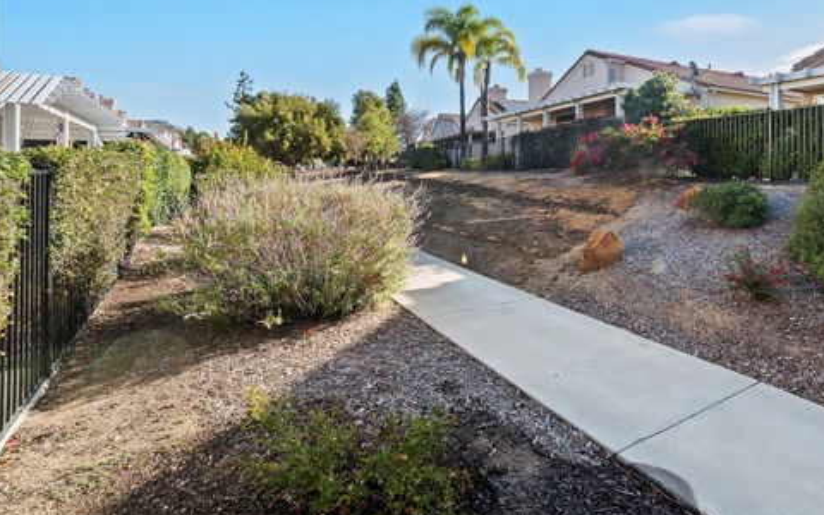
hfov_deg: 85.2
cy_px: 160
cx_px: 542
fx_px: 427
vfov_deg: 60.3
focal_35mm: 19
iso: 500
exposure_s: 1/100
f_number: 18
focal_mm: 14
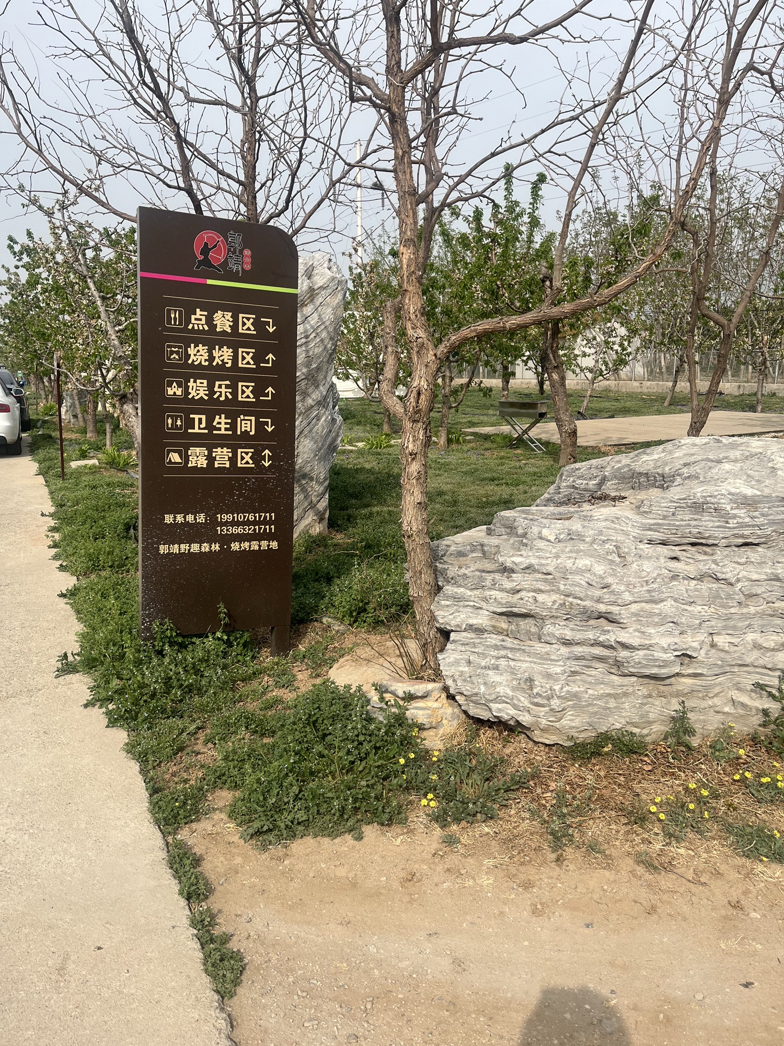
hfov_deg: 53.1
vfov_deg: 67.3
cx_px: 392
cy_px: 523
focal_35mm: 26
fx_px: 785
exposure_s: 1/3745
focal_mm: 5.1
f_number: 1.6
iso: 50
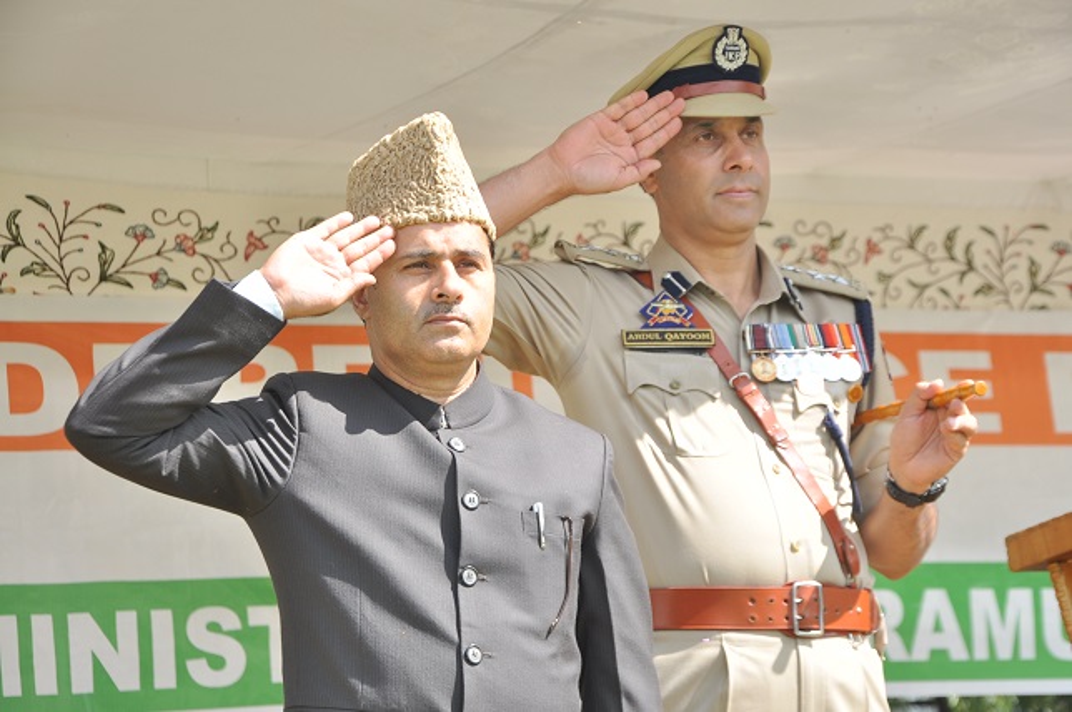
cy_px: 356
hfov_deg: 18.2
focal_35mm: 112
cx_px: 536
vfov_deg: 12.2
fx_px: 3347
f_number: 8
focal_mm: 75
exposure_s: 1/200
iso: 200
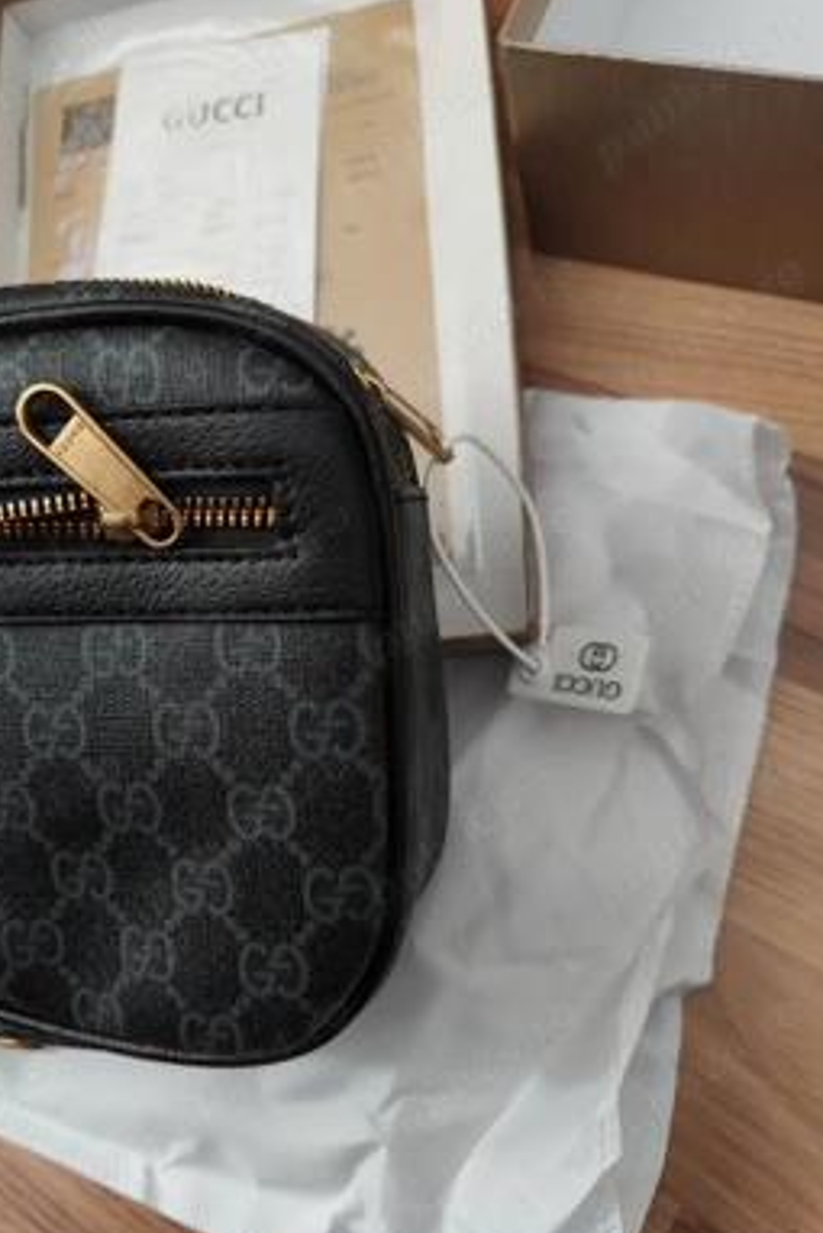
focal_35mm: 25
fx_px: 856
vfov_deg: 71.5
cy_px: 634
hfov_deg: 51.2
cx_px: 358
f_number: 1.8
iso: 400
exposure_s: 1/28
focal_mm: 6.06
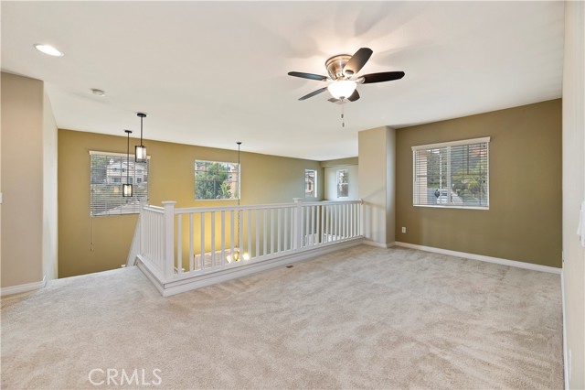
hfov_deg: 104.3
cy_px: 195
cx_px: 292
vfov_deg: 81.1
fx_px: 227
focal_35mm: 14
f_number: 10
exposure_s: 1/5
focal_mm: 14
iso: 500
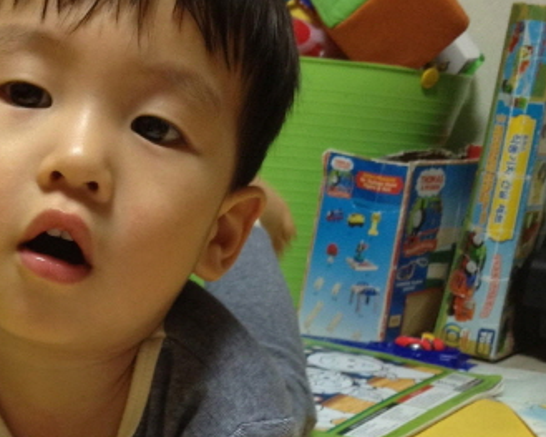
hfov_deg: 22.7
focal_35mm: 83
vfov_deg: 18.0
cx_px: 101
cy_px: 449
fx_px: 1341
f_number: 2.4
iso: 125
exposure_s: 1/20
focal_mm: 4.28
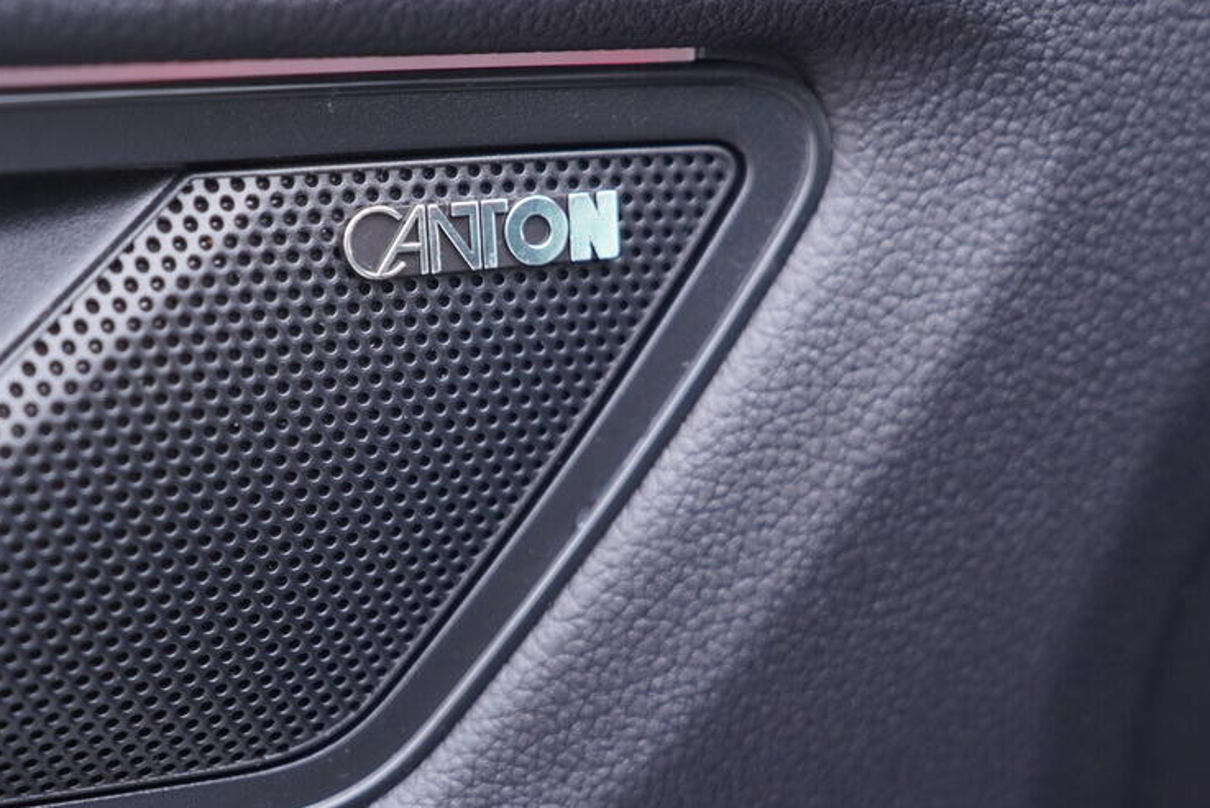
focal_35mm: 50
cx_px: 516
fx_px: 1681
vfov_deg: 27.0
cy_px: 334
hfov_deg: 39.5
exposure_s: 1/40
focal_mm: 24
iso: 400
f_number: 2.8
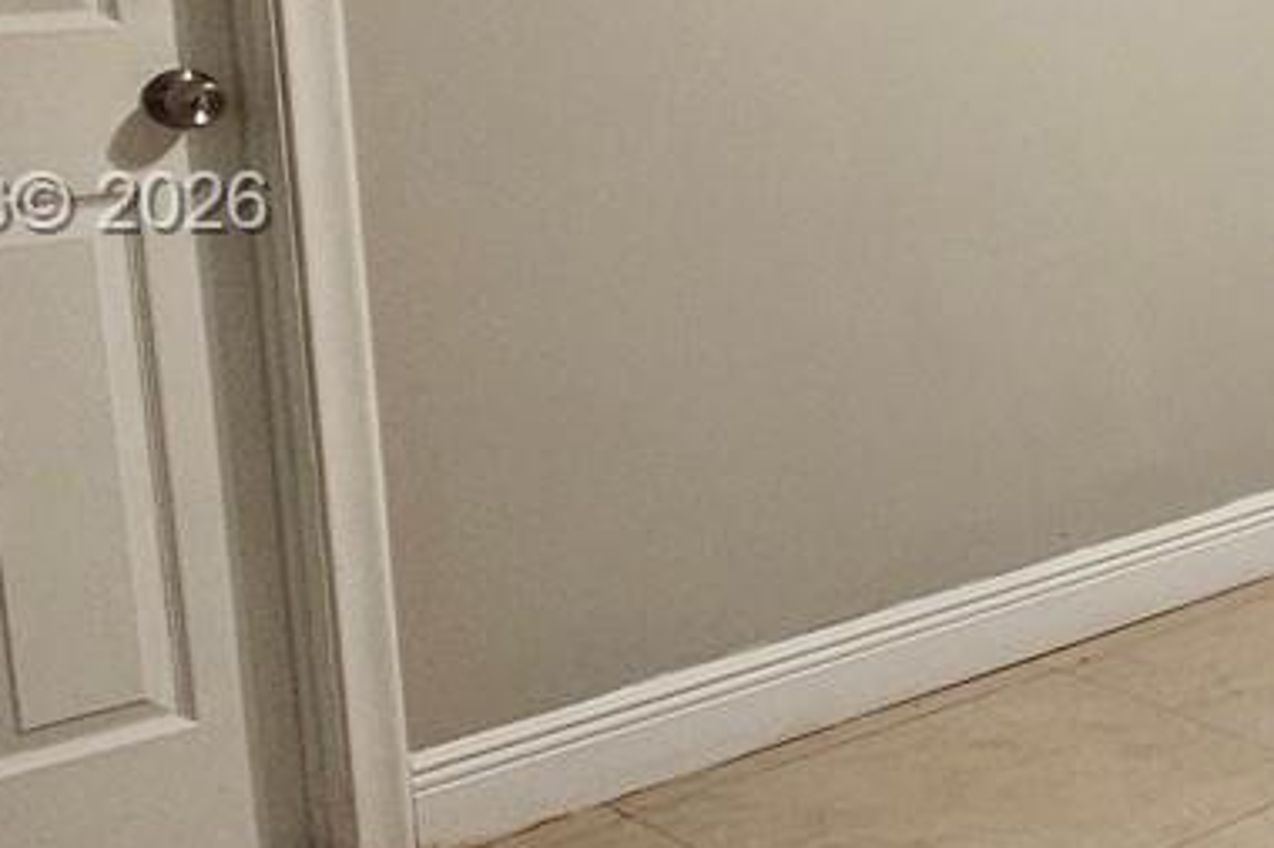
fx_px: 2016
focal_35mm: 57
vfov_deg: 23.5
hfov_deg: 26.0
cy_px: 208
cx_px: 1908
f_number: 2.2
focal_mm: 2.2
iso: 320
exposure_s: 1/60
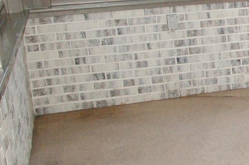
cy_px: 49
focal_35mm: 92
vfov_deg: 14.8
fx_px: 634
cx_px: 429
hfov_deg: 18.2
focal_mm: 17
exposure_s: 1/250
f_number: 5
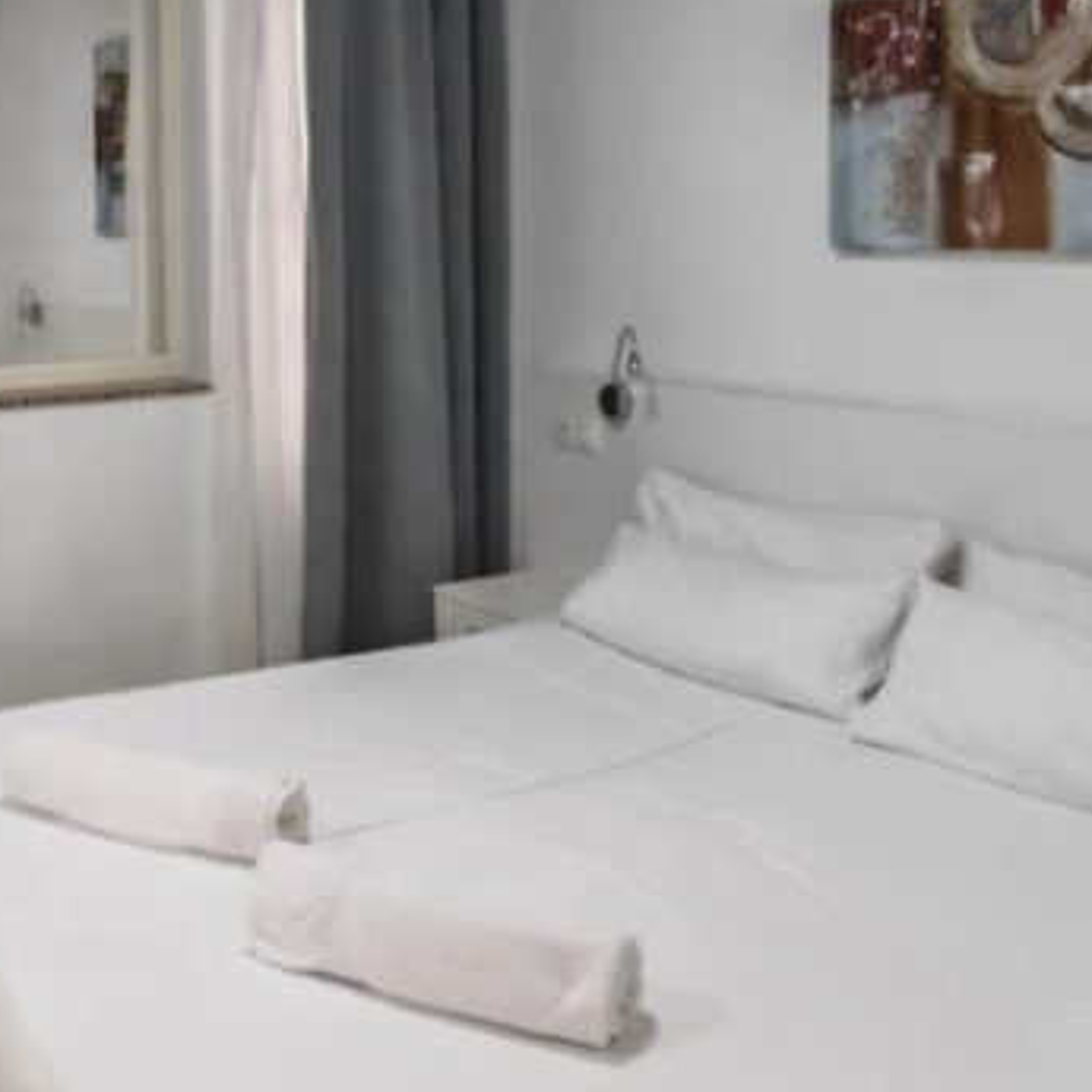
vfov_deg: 39.1
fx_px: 1499
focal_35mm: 42
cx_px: 206
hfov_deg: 38.4
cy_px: 288
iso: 1600
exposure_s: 1/400
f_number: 2.2
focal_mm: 1.96
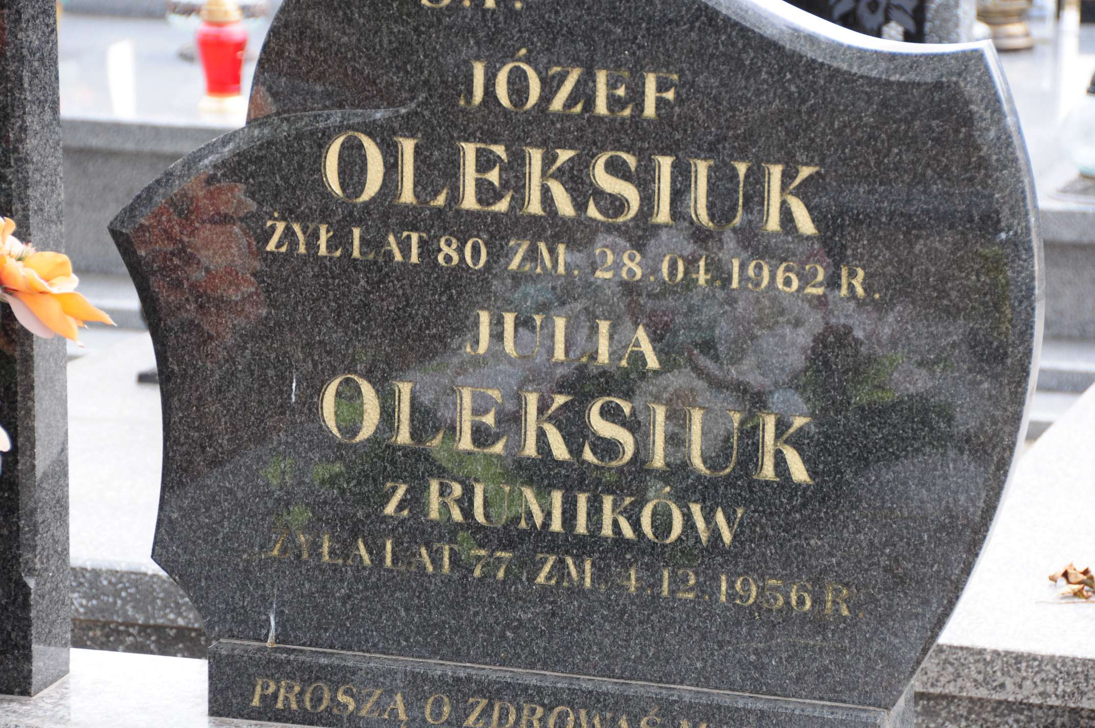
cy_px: 364
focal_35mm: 142
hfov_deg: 14.4
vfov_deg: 9.6
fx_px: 4329
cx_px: 548
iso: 500
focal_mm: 95
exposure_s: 1/200
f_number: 7.1
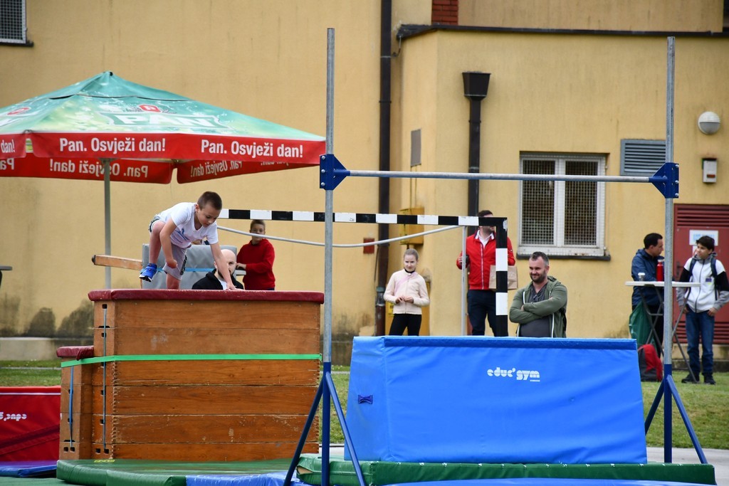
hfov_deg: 9.8
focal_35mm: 210
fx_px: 4253
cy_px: 243
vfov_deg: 6.5
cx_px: 364
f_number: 5.6
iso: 800
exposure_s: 1/1000
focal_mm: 140
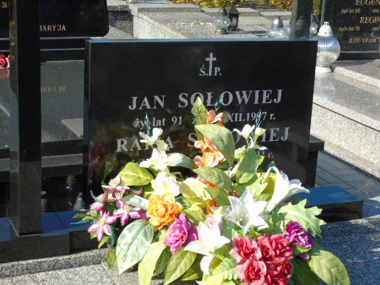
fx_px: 779
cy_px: 142
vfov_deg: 20.7
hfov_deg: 27.4
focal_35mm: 71
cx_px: 190
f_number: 4.7
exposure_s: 1/320
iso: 80
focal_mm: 13
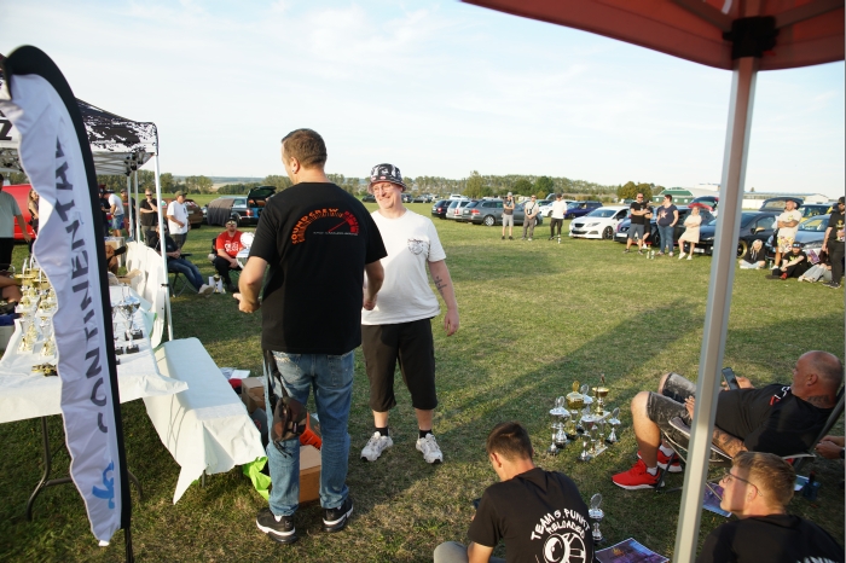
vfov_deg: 53.1
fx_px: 564
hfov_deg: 73.8
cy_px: 282
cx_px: 423
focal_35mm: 24
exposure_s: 1/200
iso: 200
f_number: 5
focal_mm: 24
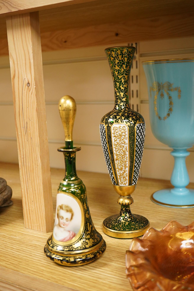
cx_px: 97
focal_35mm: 45
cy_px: 146
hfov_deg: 29.9
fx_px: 364
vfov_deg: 43.6
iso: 2500
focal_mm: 30
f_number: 6.3
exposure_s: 1/160
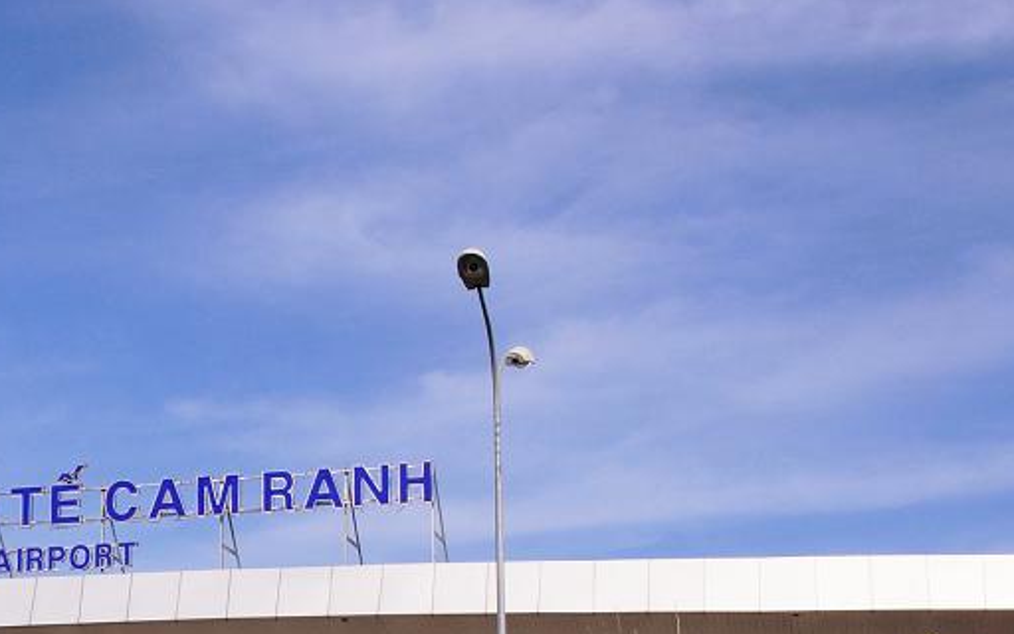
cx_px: 77
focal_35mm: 76
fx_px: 2100
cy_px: 701
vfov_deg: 16.6
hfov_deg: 26.1
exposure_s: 1/500
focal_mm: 18
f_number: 11
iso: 200
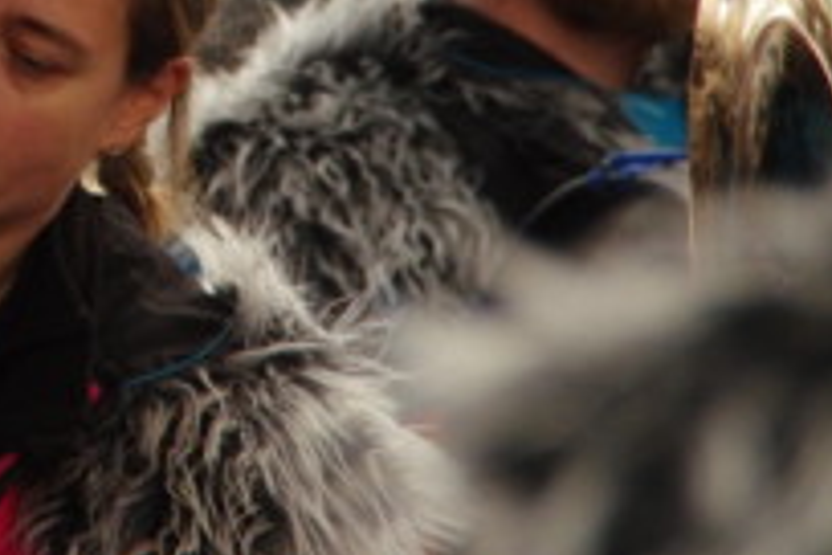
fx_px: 16916
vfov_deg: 1.9
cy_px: -112
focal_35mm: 732
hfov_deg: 2.8
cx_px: -122
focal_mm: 200
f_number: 9
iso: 3200
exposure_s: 1/250
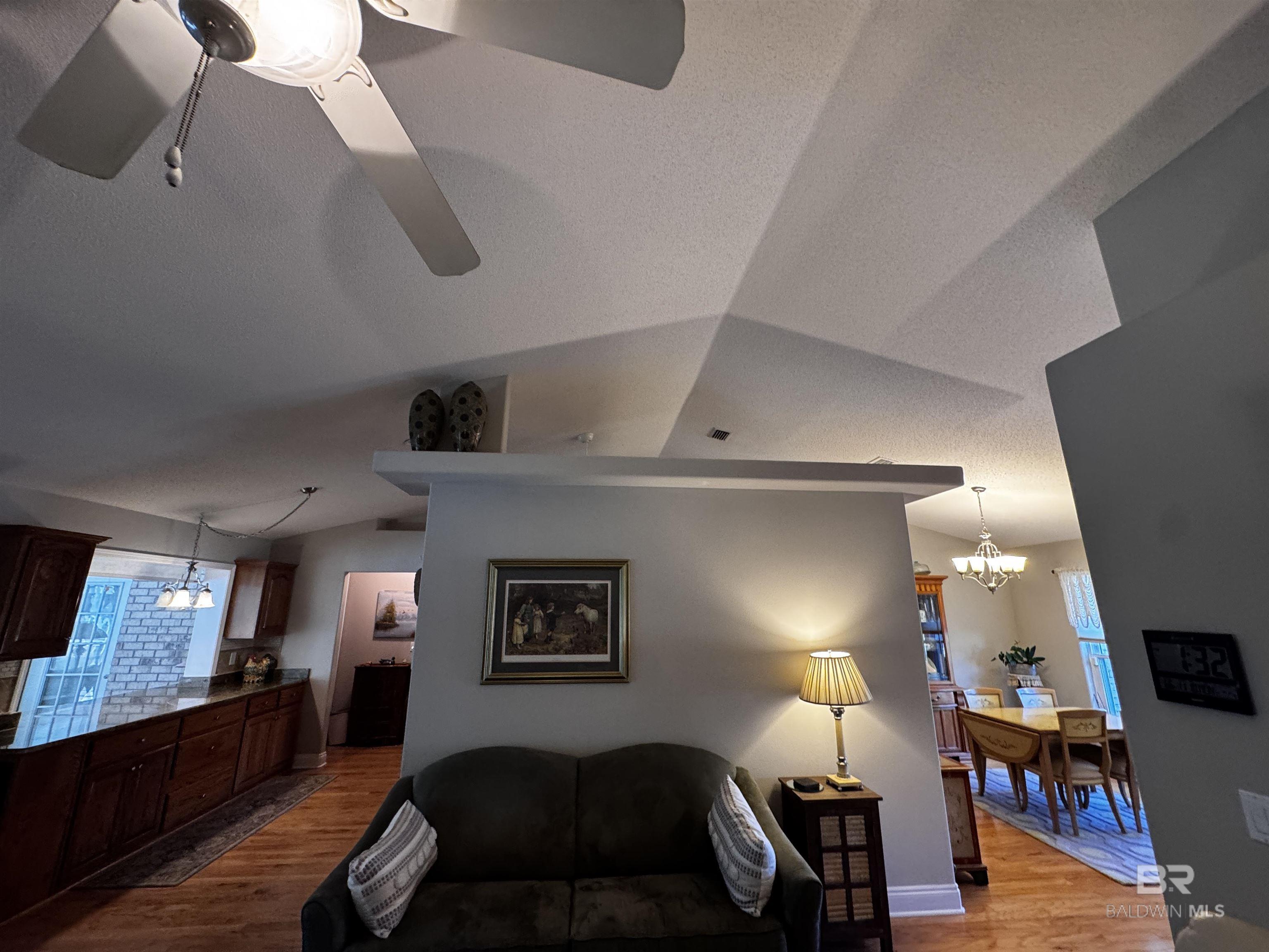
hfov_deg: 102.1
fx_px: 513
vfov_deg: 85.7
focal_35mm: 14
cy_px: 476
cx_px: 634
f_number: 2.2
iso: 250
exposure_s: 1/60
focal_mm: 2.22
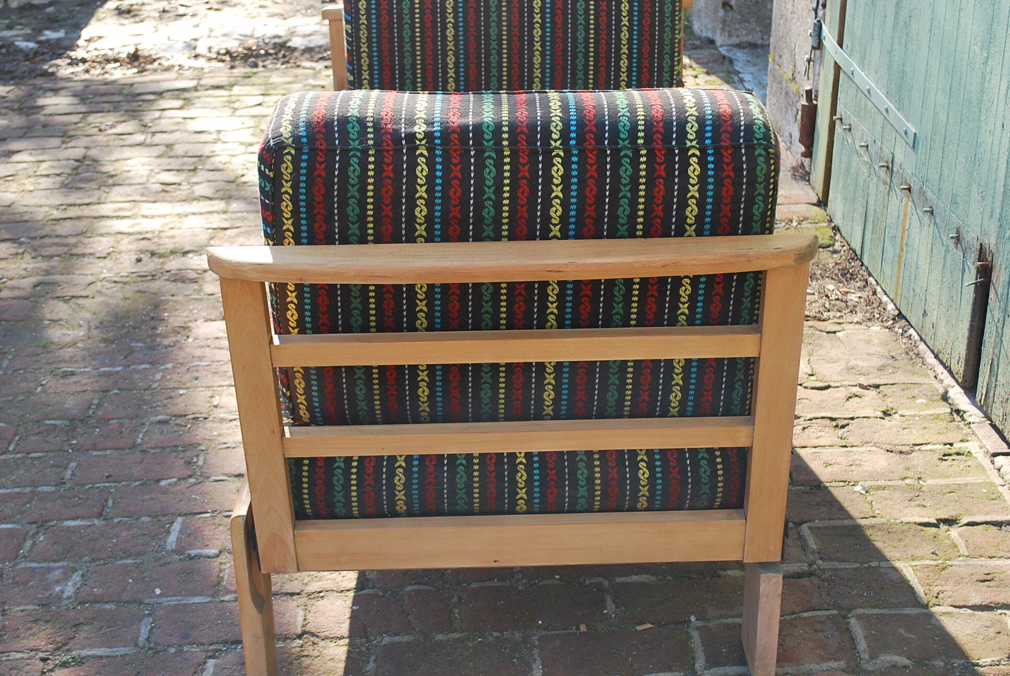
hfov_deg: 37.8
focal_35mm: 52
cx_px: 505
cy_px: 338
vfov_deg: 25.8
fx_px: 1475
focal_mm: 35
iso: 200
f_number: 5.3
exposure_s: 1/100
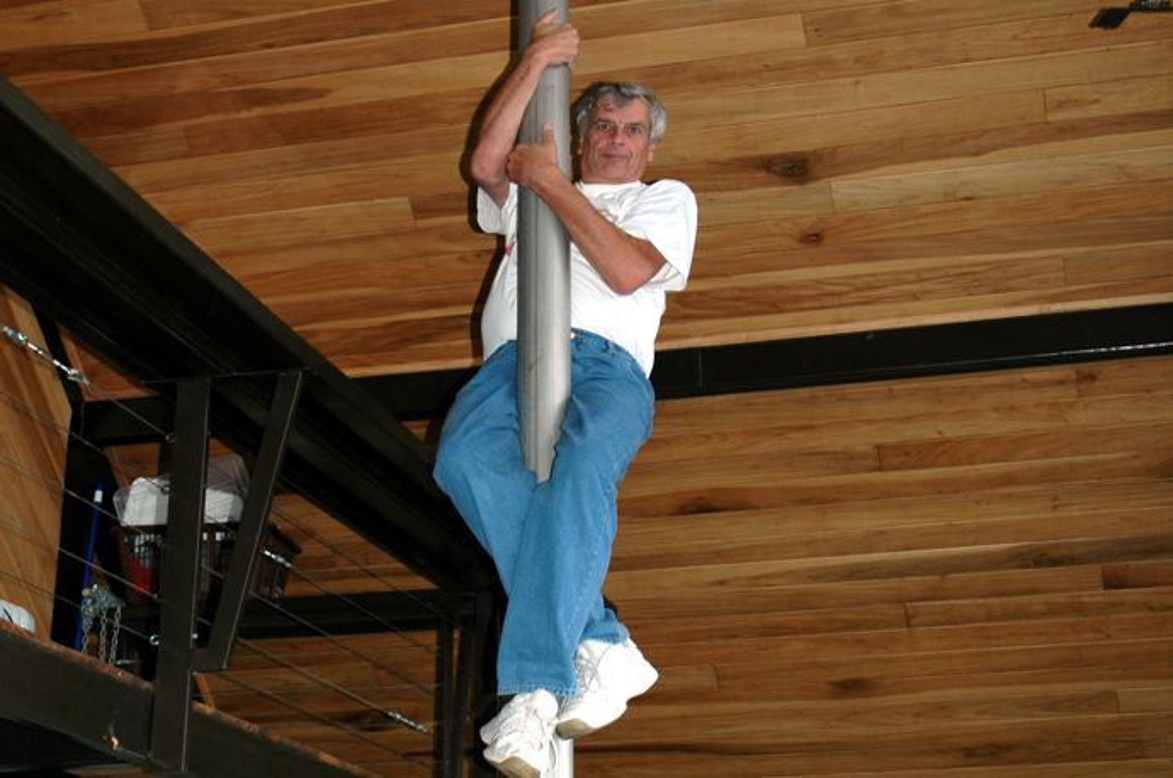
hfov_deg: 45.0
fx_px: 1415
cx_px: 586
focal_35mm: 44
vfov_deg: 30.8
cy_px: 389
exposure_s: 1/500
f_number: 4
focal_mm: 29
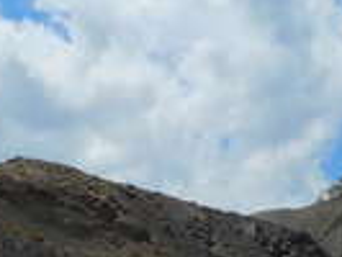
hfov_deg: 9.9
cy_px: 141
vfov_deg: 7.5
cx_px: -8
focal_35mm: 198
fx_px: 1958
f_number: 4.7
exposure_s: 1/1250
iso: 80
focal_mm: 7.9
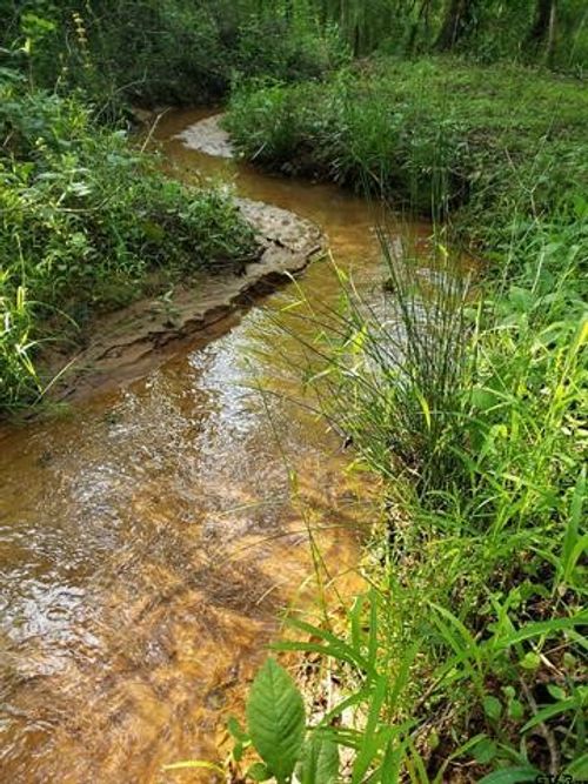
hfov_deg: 53.0
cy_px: 392
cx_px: 294
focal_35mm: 26
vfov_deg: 67.3
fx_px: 589
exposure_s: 1/60
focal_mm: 4.3
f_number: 2.4
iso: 160
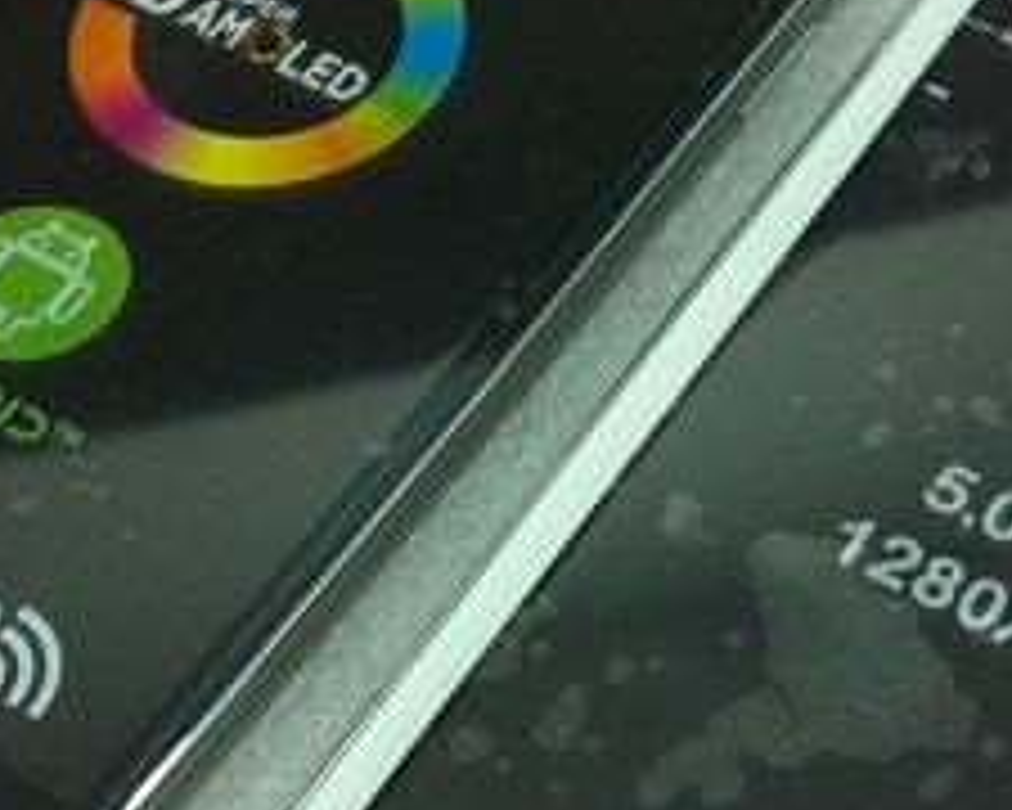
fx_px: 2905
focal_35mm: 97
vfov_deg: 15.8
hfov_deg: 19.7
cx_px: 594
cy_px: 500
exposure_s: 1/17
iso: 160
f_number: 2.8
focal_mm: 3.85
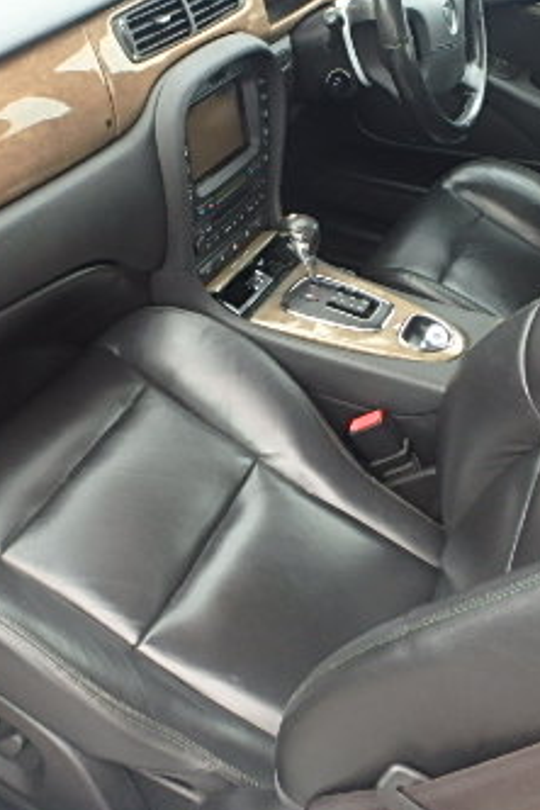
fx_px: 945
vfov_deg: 46.1
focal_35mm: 42
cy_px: 321
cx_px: 202
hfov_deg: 31.7
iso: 200
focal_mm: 3.7
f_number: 3.5
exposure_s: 1/60
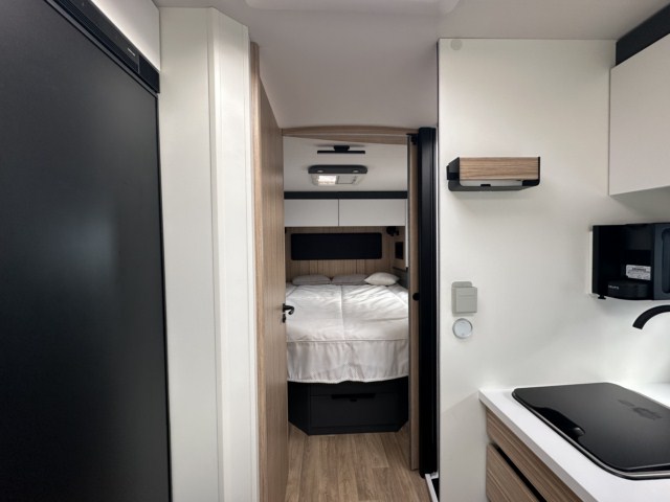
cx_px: 335
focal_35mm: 14
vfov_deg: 85.7
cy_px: 251
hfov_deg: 102.1
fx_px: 271
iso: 80
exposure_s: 1/99
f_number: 2.2
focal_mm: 2.22
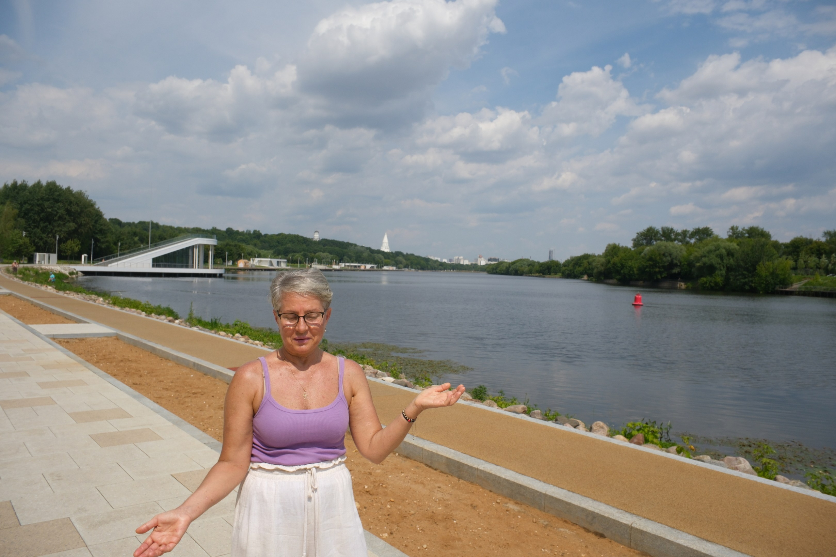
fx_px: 627
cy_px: 278
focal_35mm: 27
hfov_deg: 67.4
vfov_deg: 47.9
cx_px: 418
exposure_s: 1/750
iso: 320
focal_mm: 18
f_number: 10
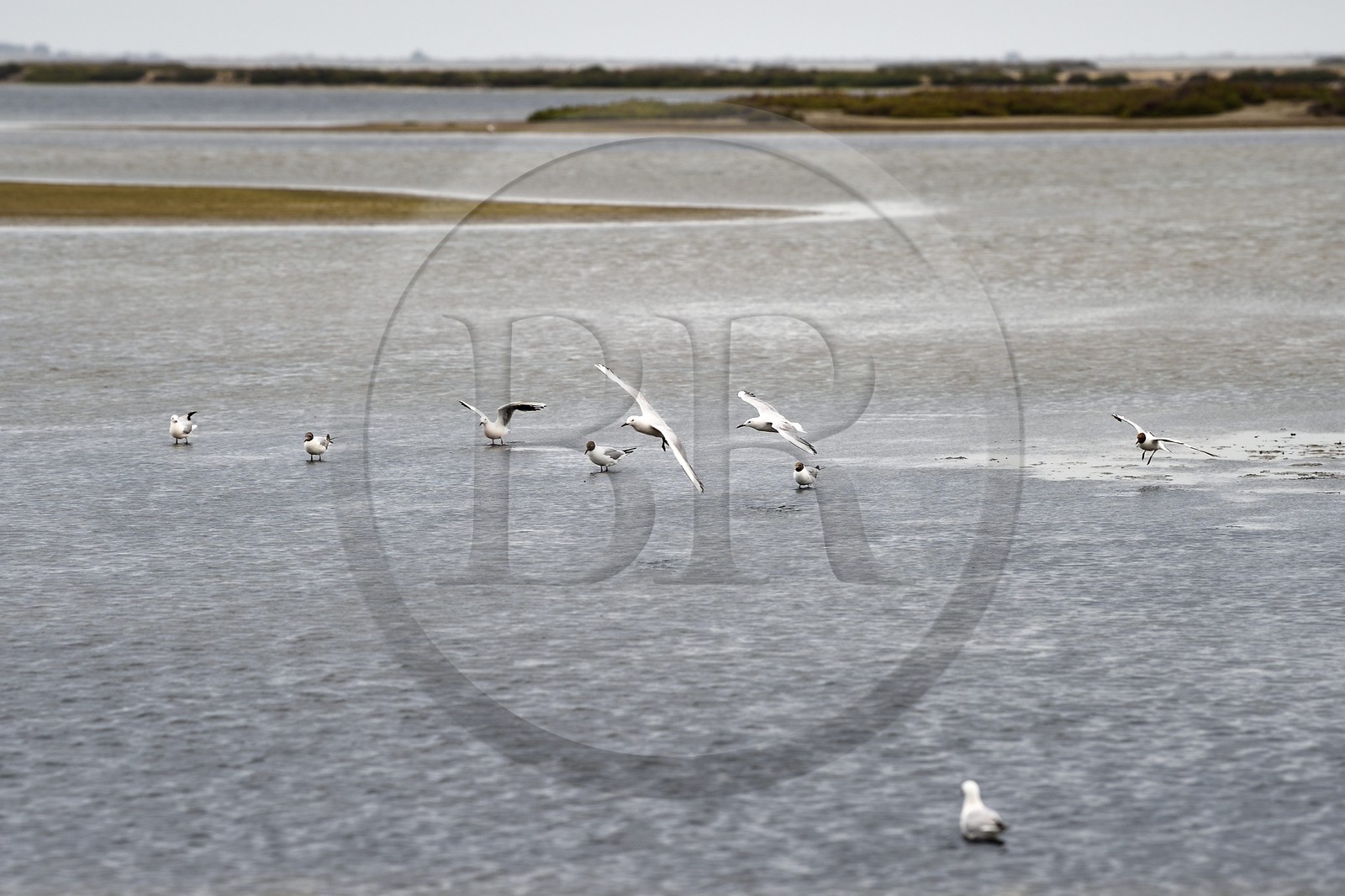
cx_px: 672
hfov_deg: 10.3
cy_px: 448
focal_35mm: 200
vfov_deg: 6.9
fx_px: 7470
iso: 200
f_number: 5
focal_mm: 200
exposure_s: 1/800
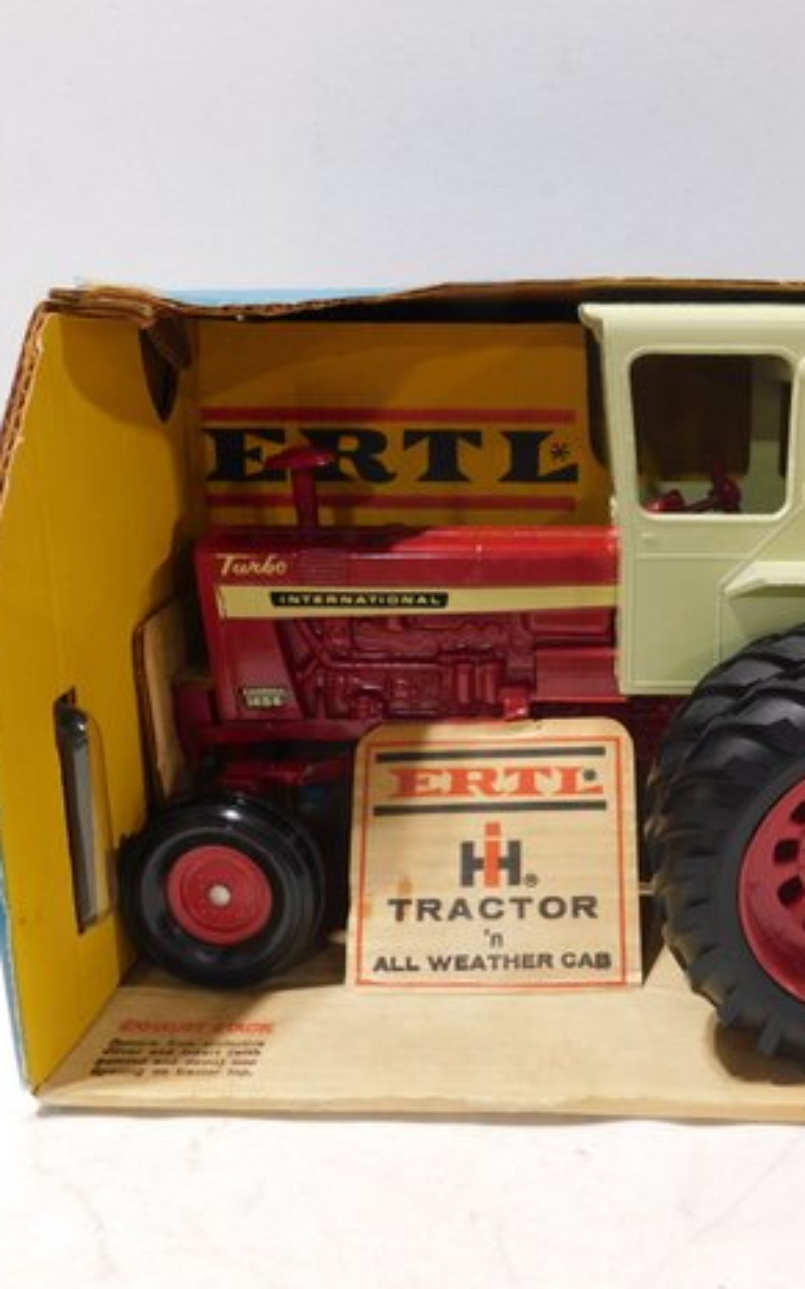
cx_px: 568
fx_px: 1159
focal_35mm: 33
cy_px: 643
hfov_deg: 37.7
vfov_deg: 58.2
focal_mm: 4
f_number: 3
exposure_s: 1/30
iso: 200
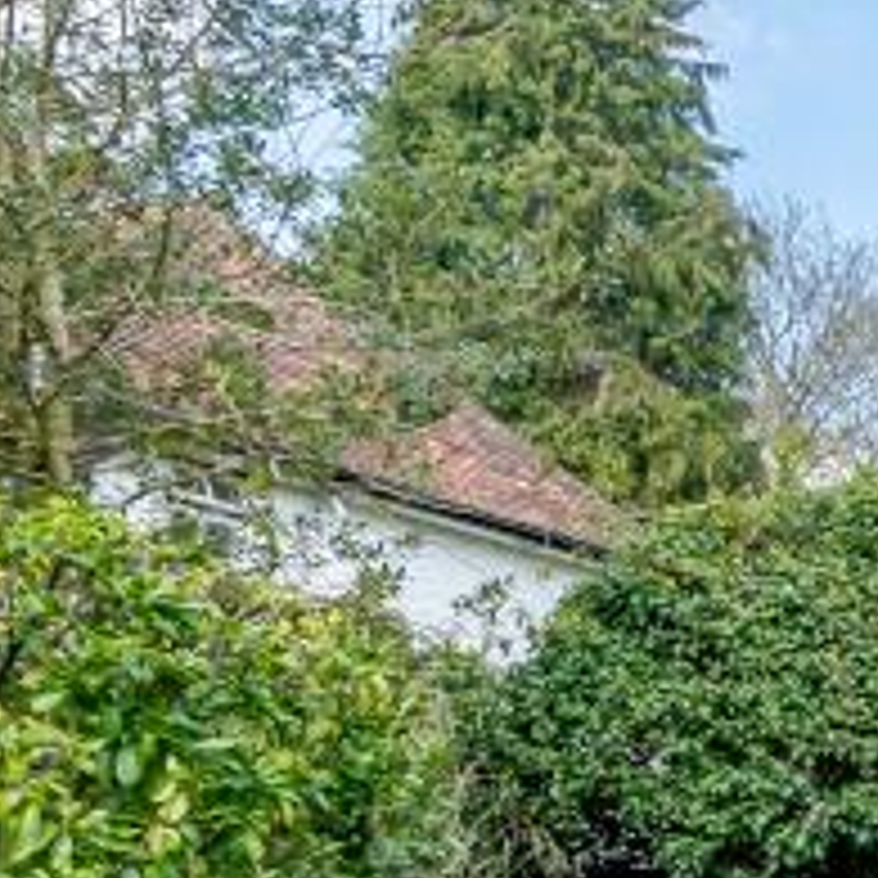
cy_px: 1078
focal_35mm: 67
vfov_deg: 23.3
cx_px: 1711
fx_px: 1923
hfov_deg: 18.2
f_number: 8
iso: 200
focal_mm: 10
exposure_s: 1/320
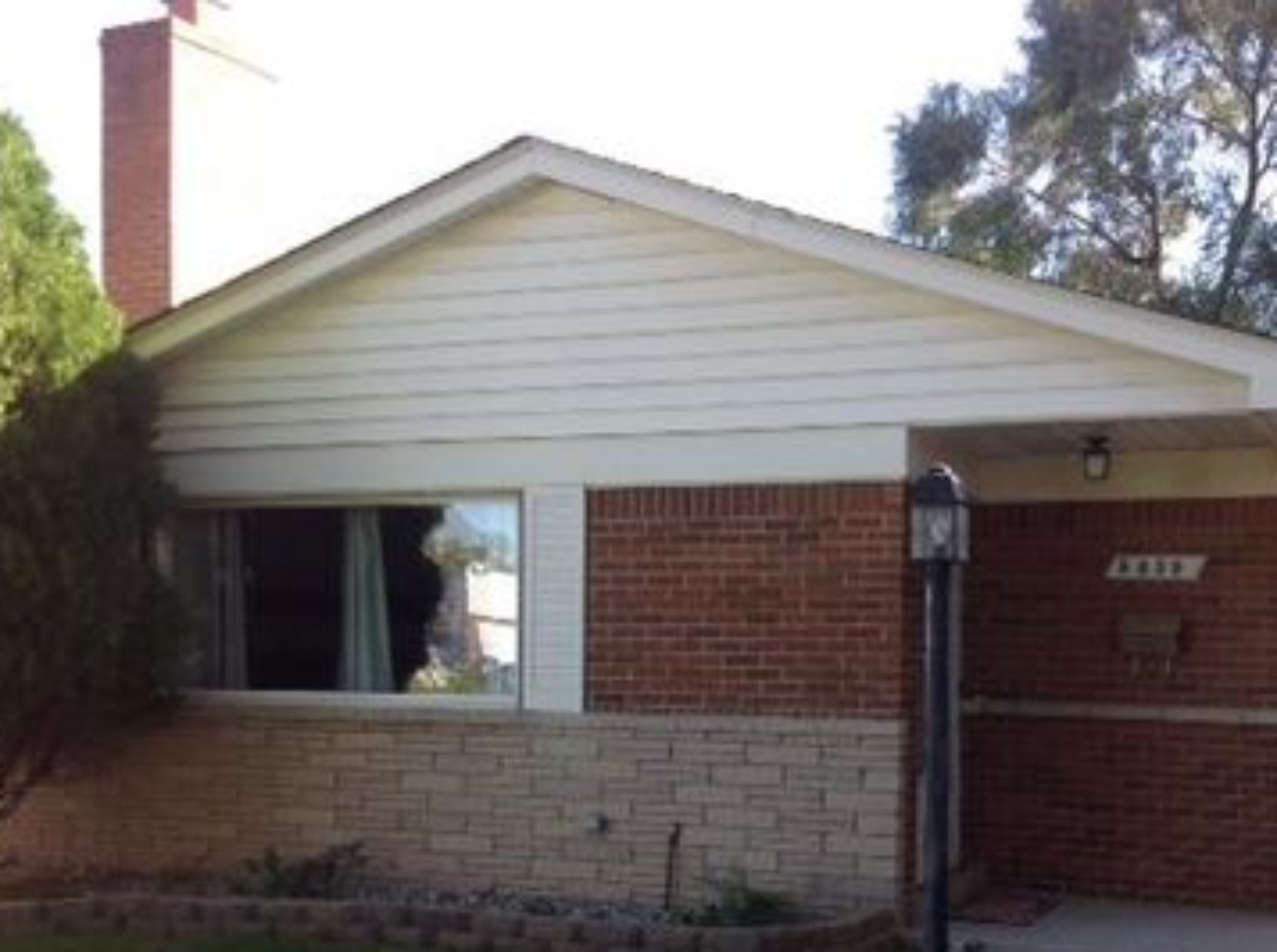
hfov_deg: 38.7
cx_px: 816
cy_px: 660
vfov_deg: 29.3
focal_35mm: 49
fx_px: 1803
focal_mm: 4.28
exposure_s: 1/246
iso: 50
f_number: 2.4
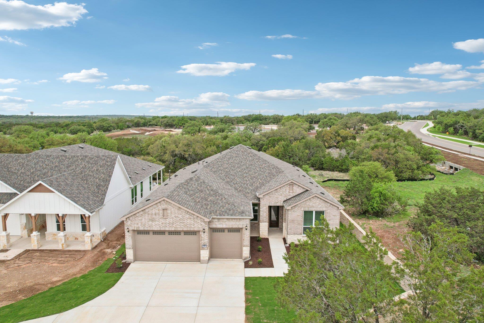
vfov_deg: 57.2
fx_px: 296
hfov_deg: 78.6
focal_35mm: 22
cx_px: 242
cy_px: 162
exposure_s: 1/2500
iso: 100
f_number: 2.8
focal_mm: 8.4
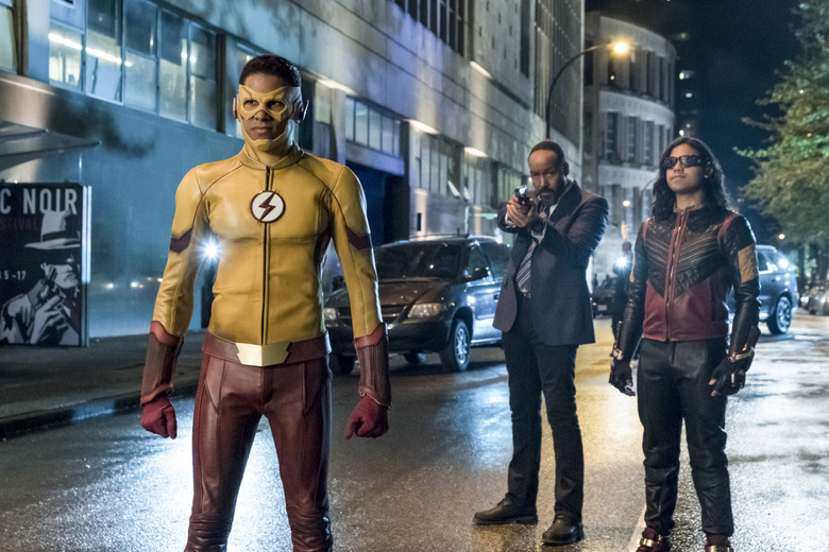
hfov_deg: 34.5
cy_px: 276
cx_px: 414
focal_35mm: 58
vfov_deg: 23.4
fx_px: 1336
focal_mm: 38.8
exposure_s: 1/200
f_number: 5
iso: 8000
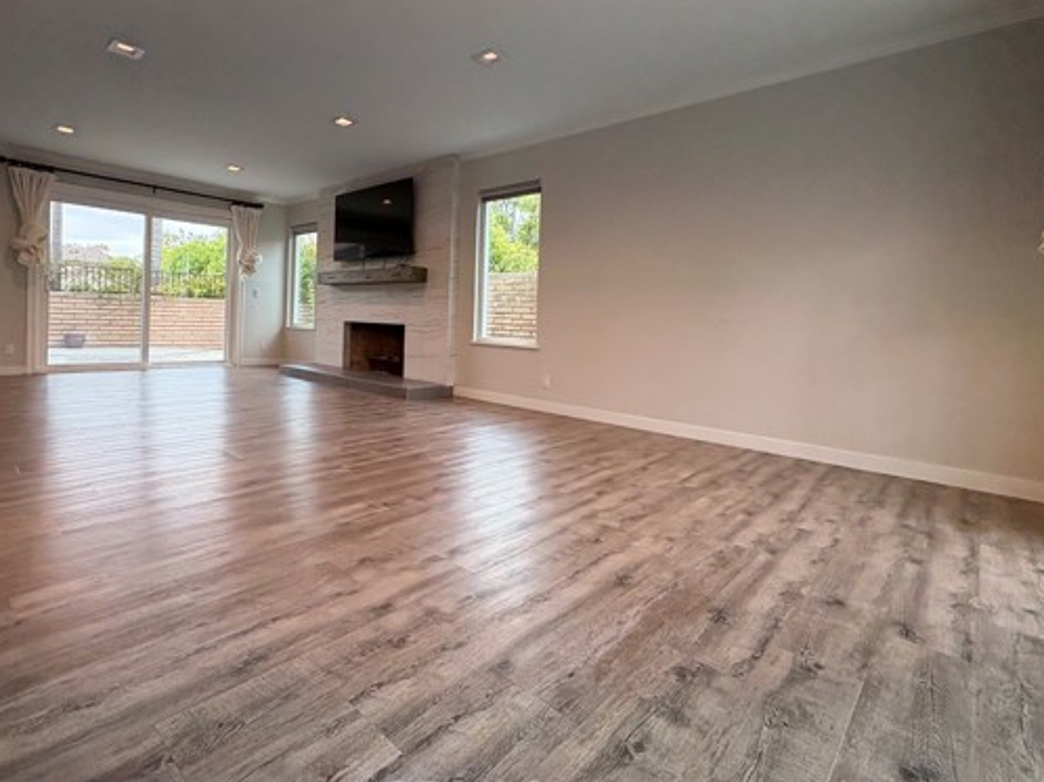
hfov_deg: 86.9
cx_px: 430
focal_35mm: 18
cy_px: 327
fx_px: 543
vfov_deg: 71.1
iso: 80
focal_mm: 2.22
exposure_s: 1/138
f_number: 2.2
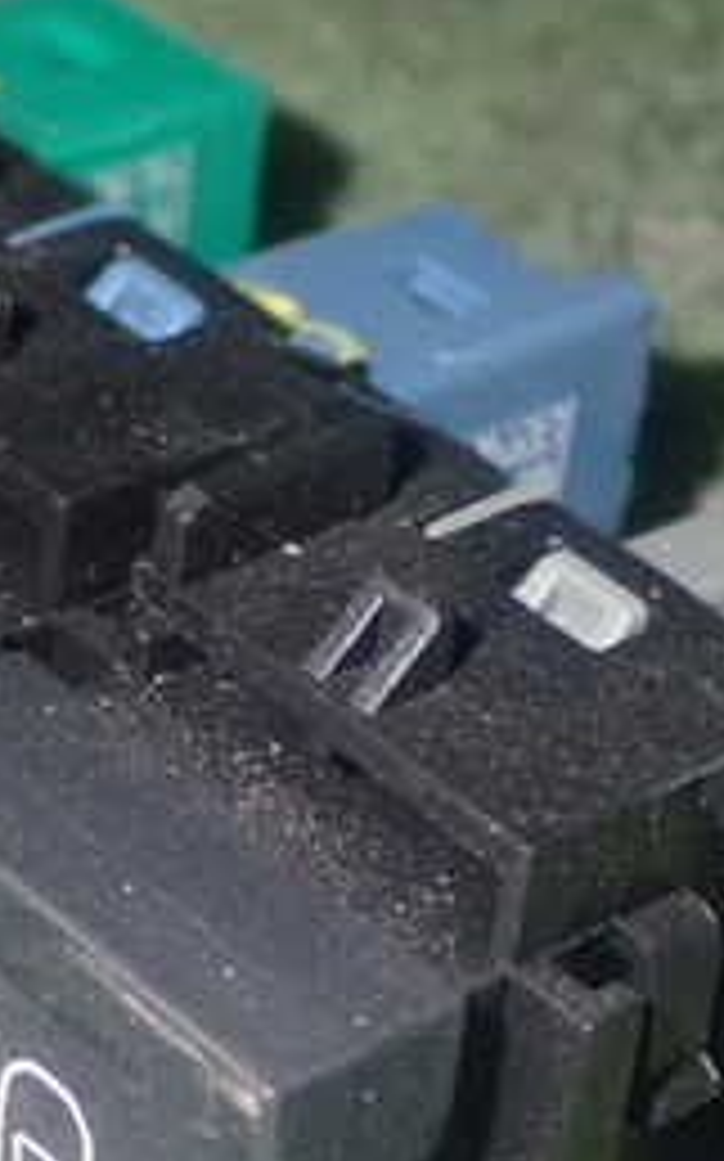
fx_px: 4204
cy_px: 819
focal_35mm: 133
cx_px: 220
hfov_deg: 9.8
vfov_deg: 15.7
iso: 800
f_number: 10
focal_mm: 9.65
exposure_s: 1/50
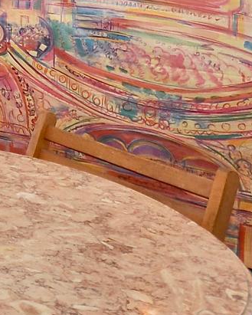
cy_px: -111
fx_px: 652
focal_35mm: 70
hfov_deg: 15.9
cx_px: -283
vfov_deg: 23.5
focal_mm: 10
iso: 320
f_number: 4.5
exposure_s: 1/60
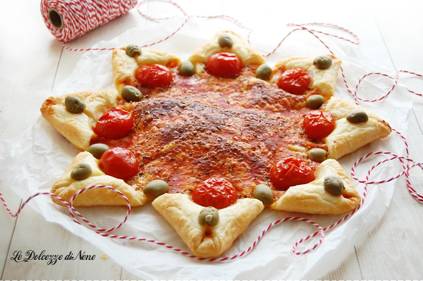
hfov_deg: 33.4
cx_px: 212
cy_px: 140
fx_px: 704
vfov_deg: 22.6
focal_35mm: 60
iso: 800
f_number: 5
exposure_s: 1/13
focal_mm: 40
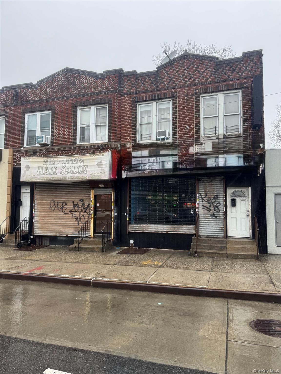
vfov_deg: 71.6
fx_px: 260
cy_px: 187
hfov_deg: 56.8
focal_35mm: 24
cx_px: 140
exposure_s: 1/120
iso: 125
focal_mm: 6.76
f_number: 1.78
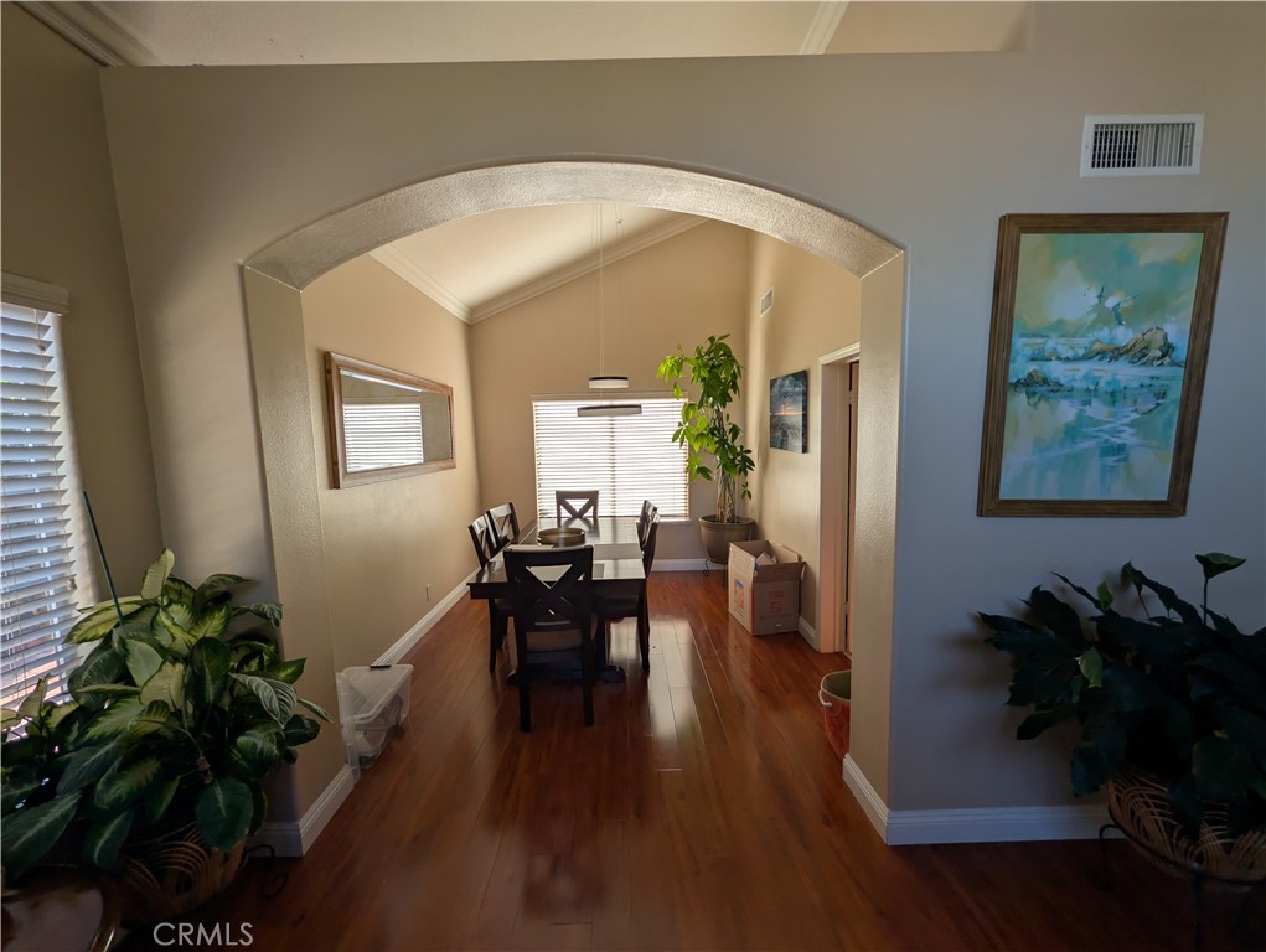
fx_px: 439
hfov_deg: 110.5
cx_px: 633
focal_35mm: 12
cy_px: 476
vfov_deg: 94.6
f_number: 1.7
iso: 59
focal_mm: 2.02
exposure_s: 1/685
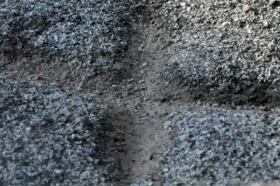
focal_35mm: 130
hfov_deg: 15.7
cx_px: 230
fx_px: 1007
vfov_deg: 10.5
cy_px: 28
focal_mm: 27
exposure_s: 1/500
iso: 3200
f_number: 11
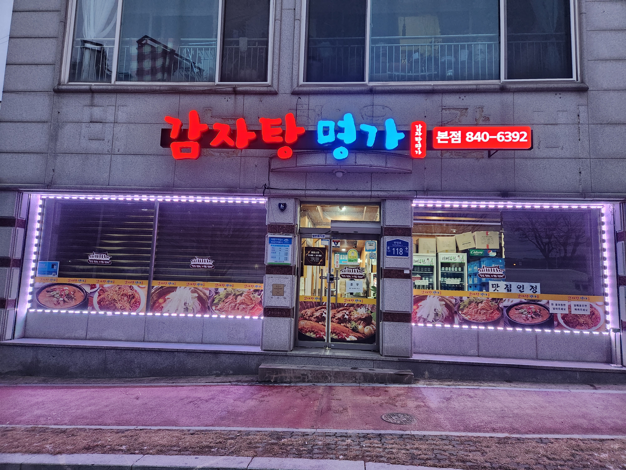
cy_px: 235
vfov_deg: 58.9
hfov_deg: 73.9
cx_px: 313
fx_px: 416
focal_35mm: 23
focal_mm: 5.4
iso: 800
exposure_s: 1/100
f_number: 1.8
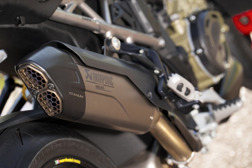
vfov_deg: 8.3
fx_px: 1162
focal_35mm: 166
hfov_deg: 12.4
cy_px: 84
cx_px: 126
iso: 50
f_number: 5
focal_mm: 165
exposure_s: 1/160
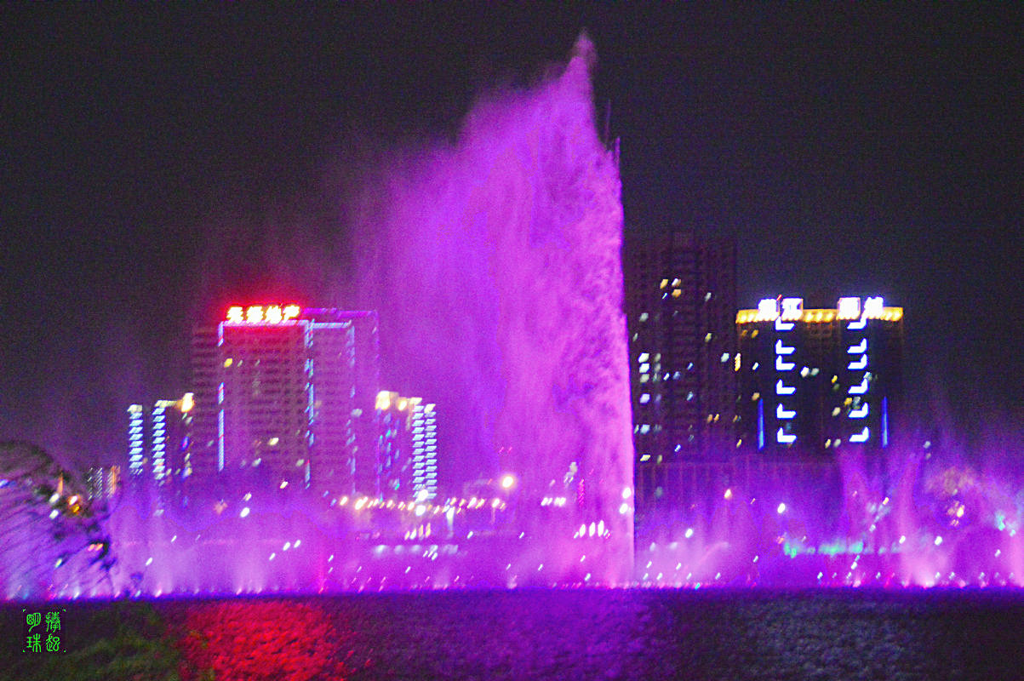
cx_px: 512
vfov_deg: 13.4
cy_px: 340
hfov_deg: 20.0
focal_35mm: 102
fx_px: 2899
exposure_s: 1/30
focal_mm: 68
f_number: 5.3
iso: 6400
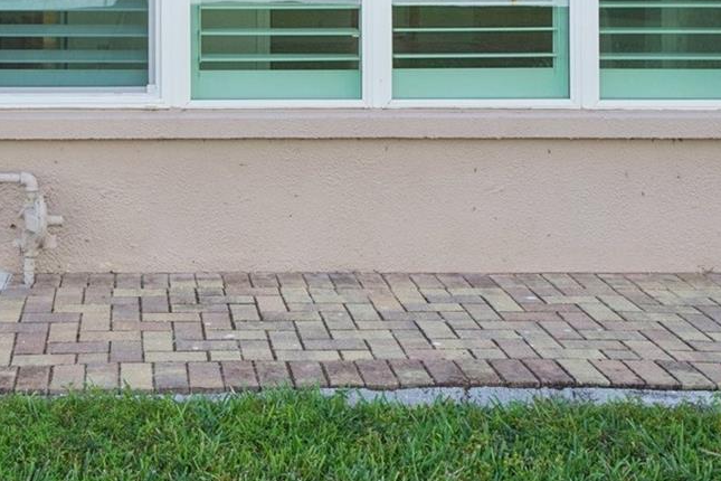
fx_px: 1266
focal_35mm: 63
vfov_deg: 20.9
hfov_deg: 31.0
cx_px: 141
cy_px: 29
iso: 100
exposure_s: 1/60
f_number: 8
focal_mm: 17
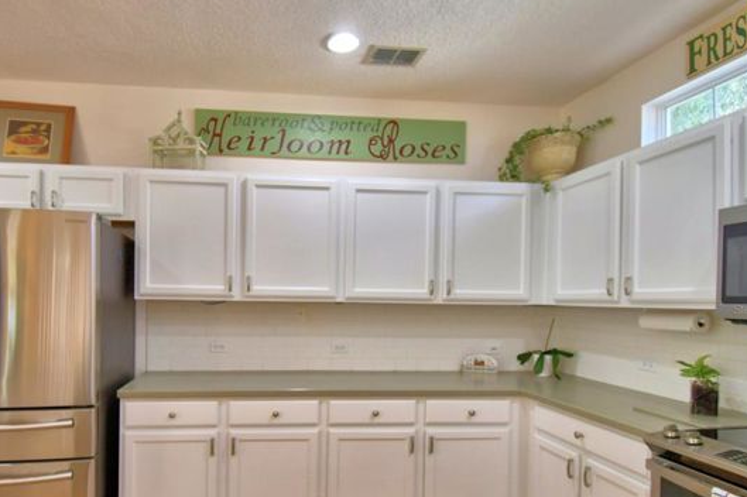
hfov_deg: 82.8
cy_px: 309
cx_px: 292
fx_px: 415
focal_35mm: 20
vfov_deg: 61.1
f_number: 4.5
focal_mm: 10
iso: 400
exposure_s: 1/80
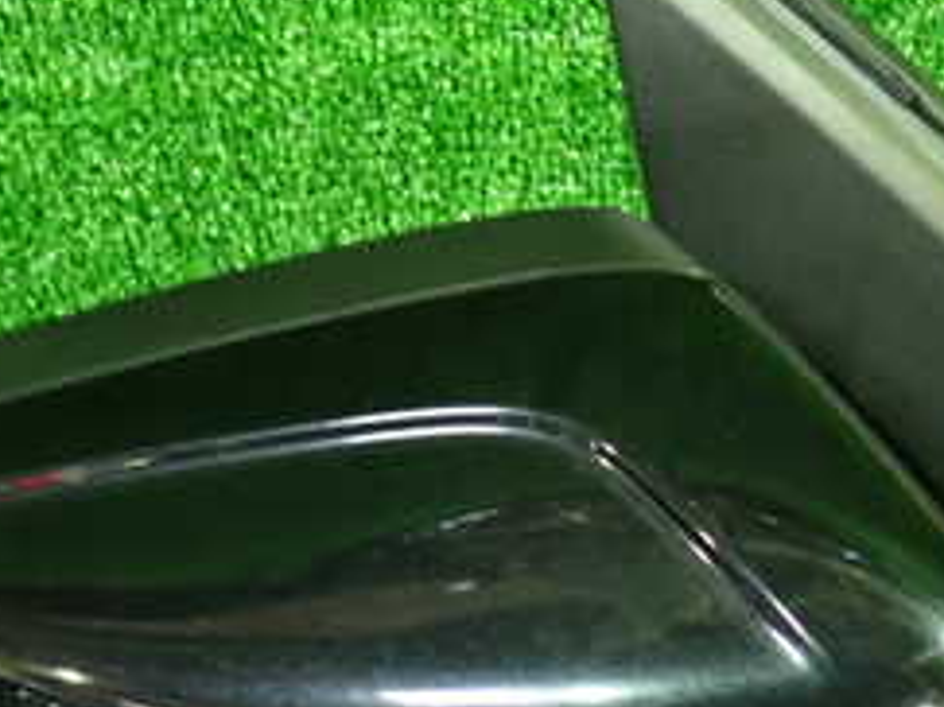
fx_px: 2017
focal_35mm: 74
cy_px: 536
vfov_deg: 19.7
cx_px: 668
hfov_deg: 26.1
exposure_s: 1/15
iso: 800
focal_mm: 5.4
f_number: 2.3
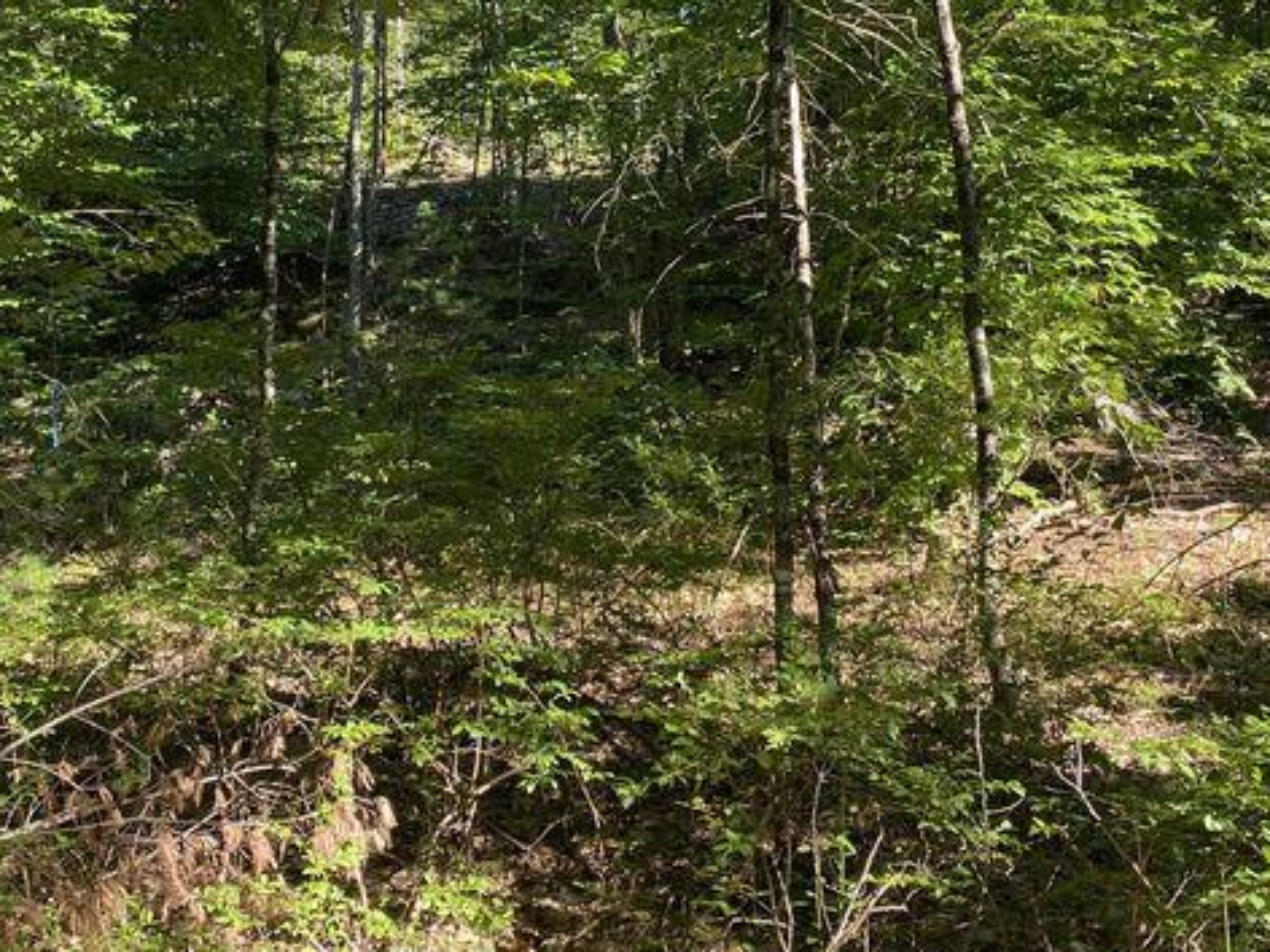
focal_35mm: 47
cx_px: 698
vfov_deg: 30.4
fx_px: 1724
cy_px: 258
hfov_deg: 40.4
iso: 32
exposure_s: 1/246
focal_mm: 4.25
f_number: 1.8
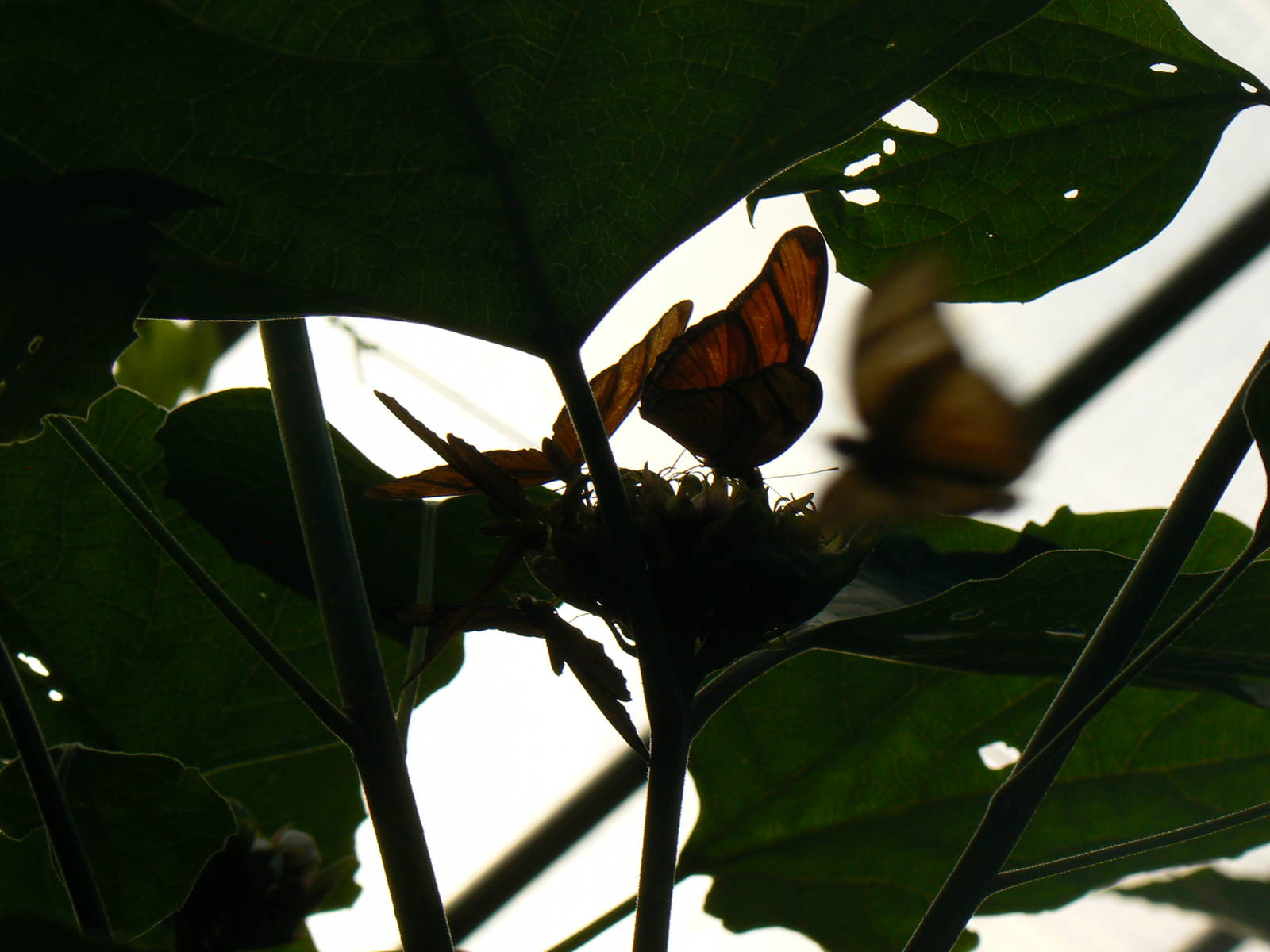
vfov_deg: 10.3
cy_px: 476
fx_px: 5283
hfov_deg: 13.7
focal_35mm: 144
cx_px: 635
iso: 80
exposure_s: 1/500
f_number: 5.6
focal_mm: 24.1
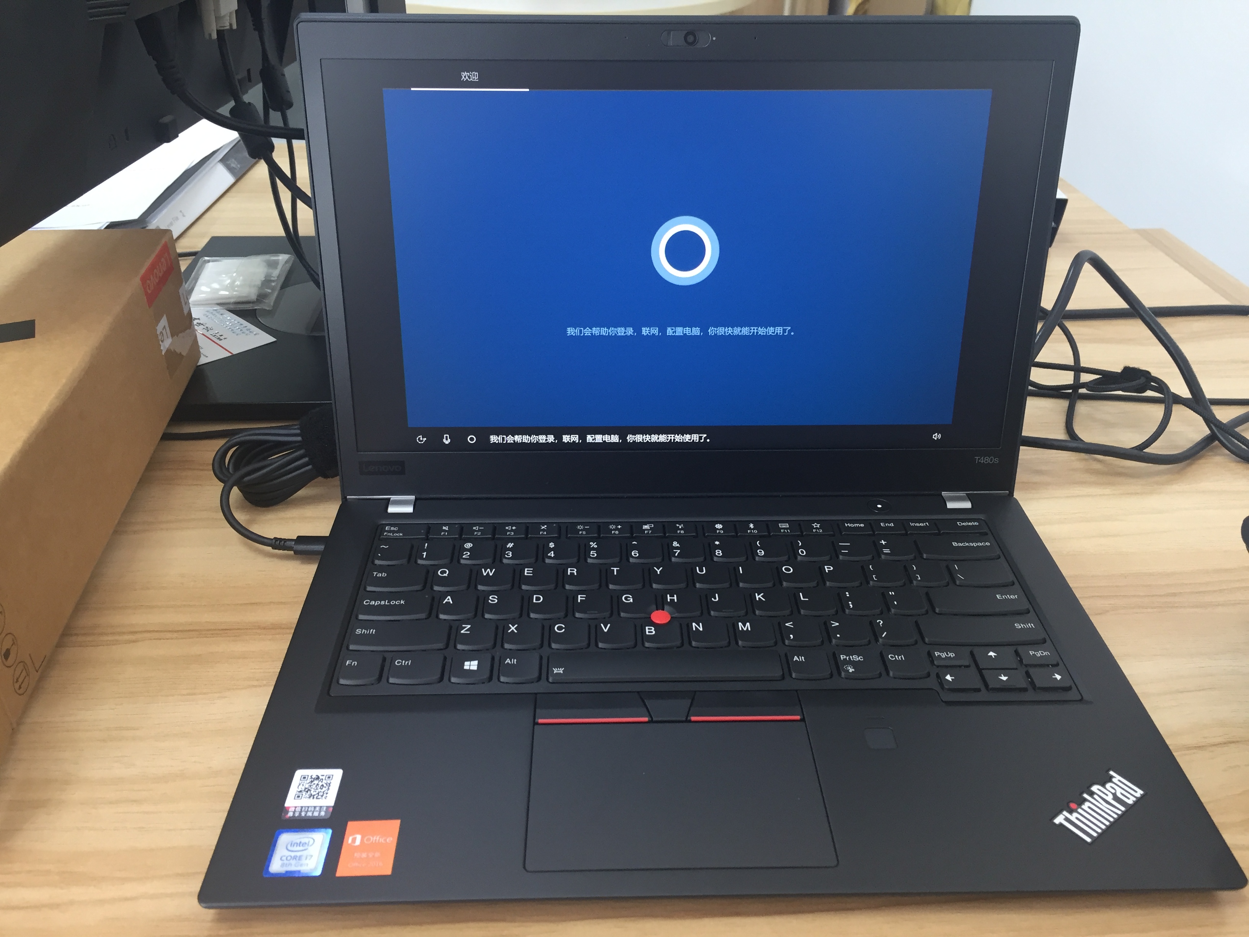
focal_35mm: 29
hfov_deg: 61.7
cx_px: 624
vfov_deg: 48.2
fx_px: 1046
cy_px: 468
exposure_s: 1/33
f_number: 2.2
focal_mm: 4.15
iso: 100
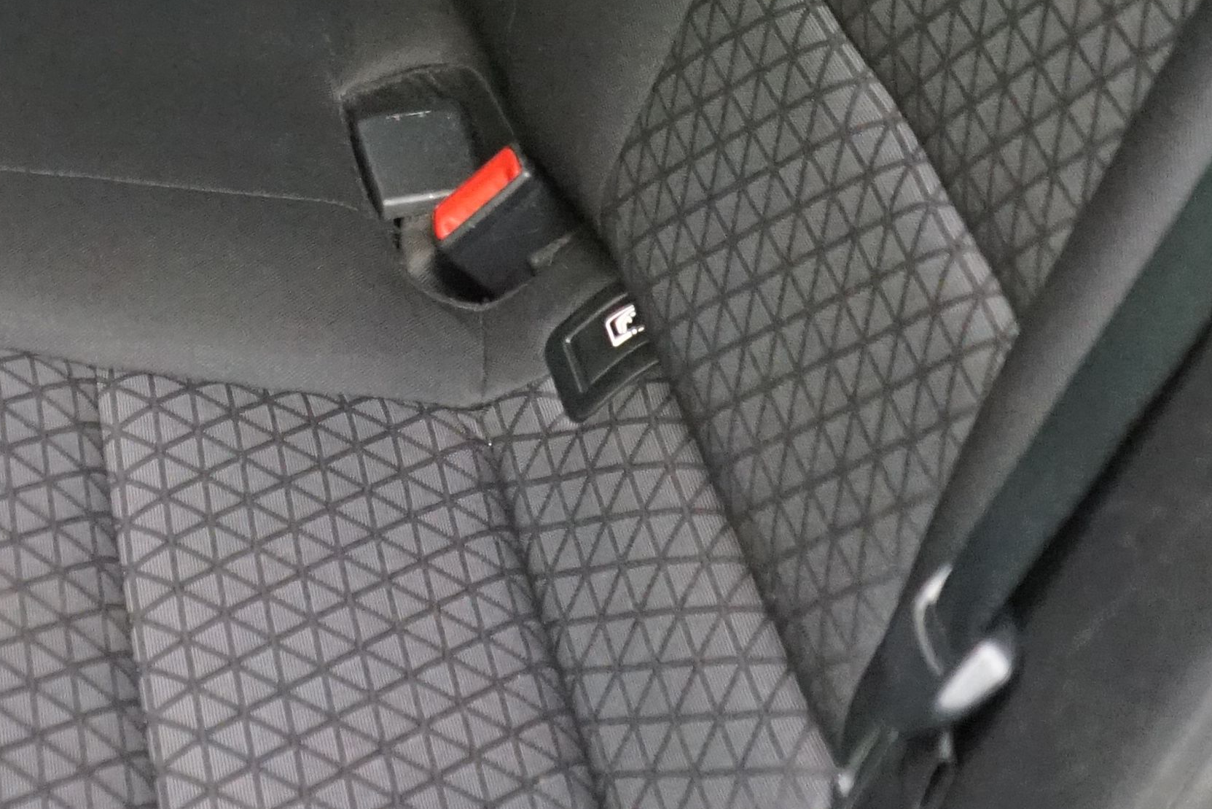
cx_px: -93
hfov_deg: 19.4
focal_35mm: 101
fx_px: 3400
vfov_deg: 13.2
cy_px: -185
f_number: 3.5
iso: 6400
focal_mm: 28
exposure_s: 1/25
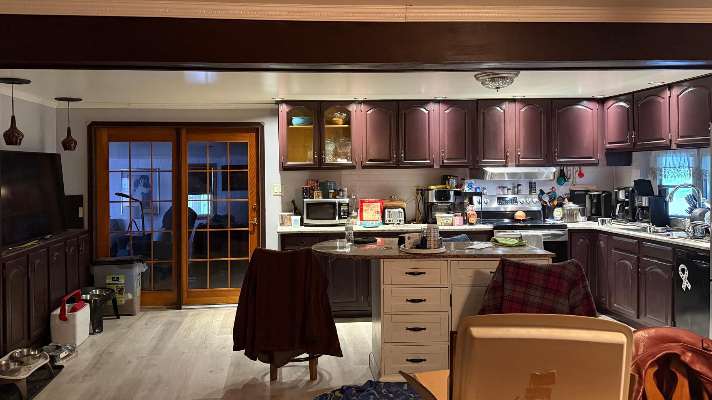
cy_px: 169
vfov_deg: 40.1
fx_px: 548
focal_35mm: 29
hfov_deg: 66.0
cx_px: 327
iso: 1000
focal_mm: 6.76
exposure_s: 1/40
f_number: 1.78
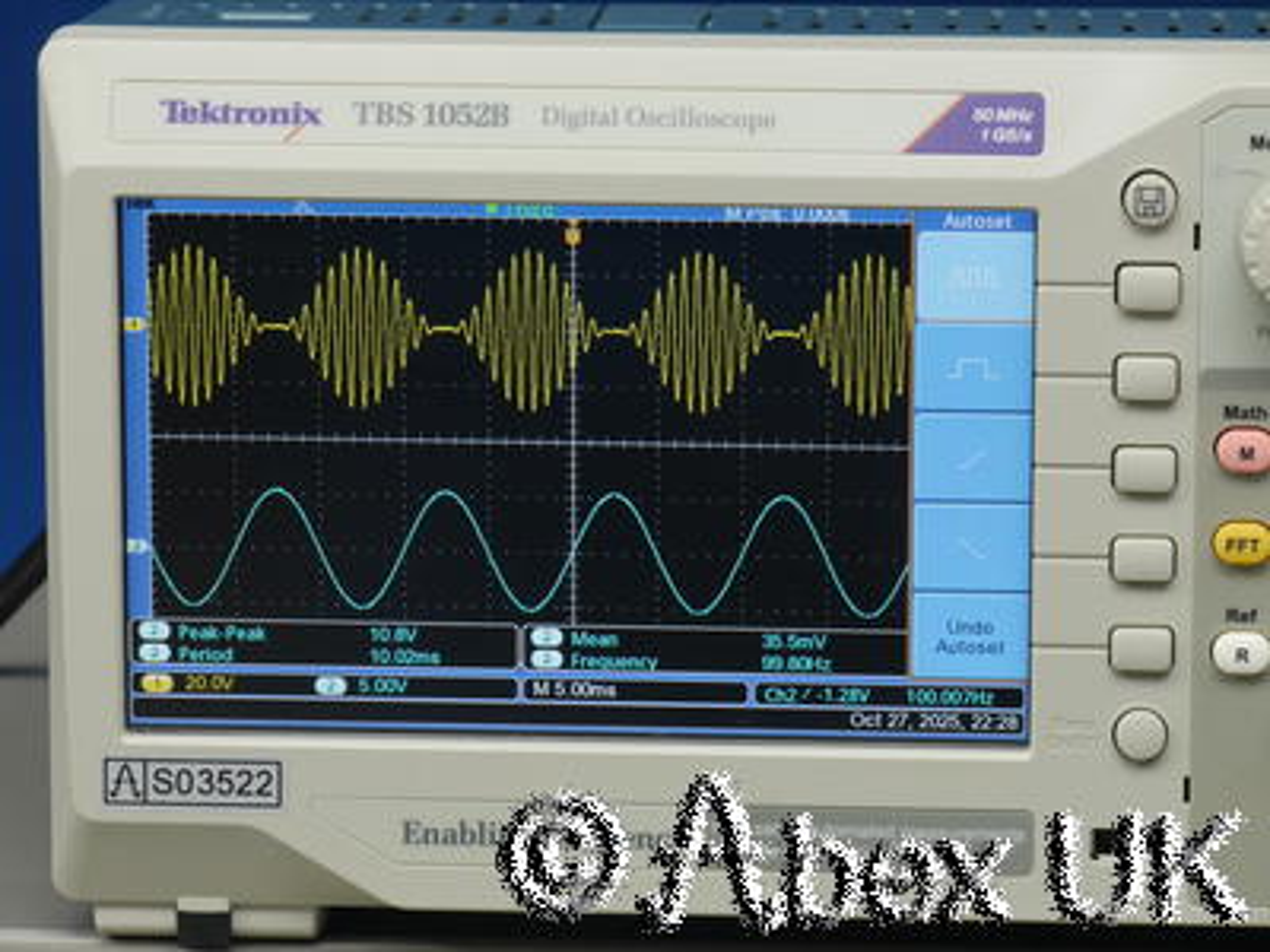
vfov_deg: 8.1
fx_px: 6751
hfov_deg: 10.7
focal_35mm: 184
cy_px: 476
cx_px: 635
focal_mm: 92
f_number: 11
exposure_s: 1/10
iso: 400
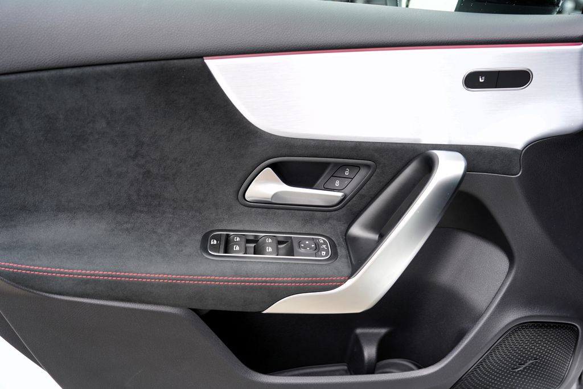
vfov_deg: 45.0
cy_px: 194
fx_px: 470
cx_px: 292
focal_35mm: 29
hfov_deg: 63.7
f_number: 4
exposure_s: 1/60
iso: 200
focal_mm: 29
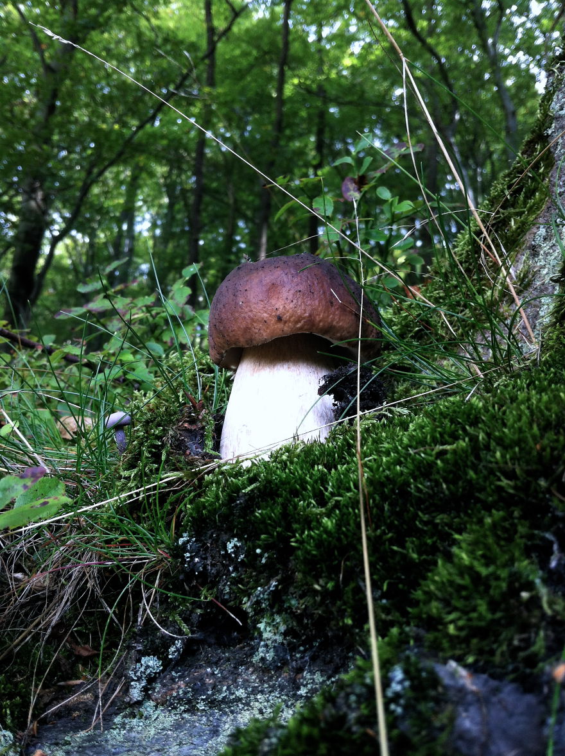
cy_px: 378
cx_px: 282
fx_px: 764
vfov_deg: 52.7
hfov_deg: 40.6
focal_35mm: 35
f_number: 2.8
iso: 100
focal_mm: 3.85
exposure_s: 1/60
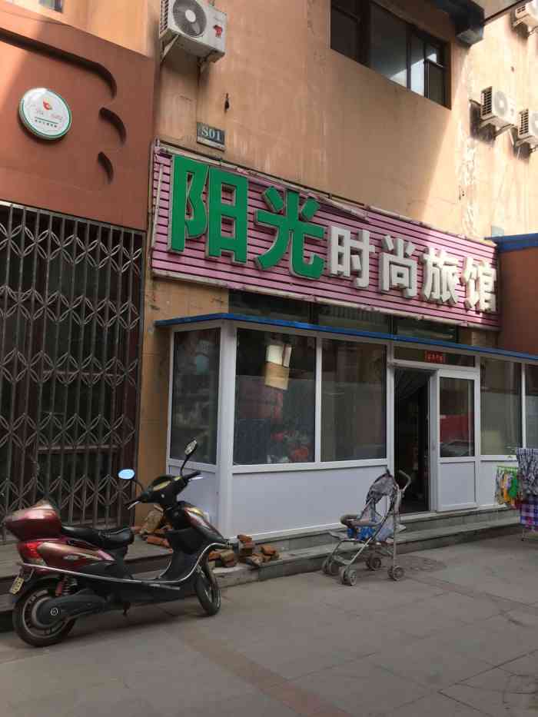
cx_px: 269
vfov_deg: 61.7
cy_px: 358
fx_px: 601
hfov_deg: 48.2
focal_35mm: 29
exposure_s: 1/375
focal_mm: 4.15
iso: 25
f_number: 2.2
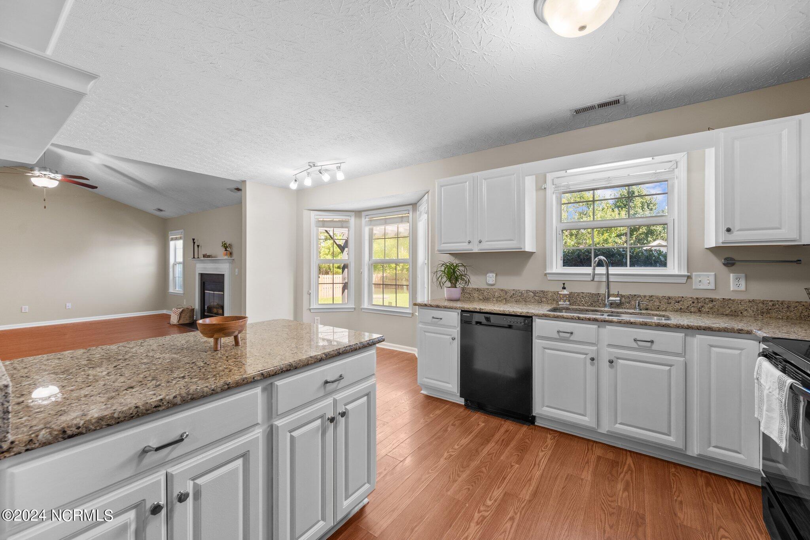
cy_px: 270
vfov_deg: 81.2
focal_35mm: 14
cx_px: 405
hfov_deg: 104.3
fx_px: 315
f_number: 6.3
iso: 400
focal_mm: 14
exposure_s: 1/6
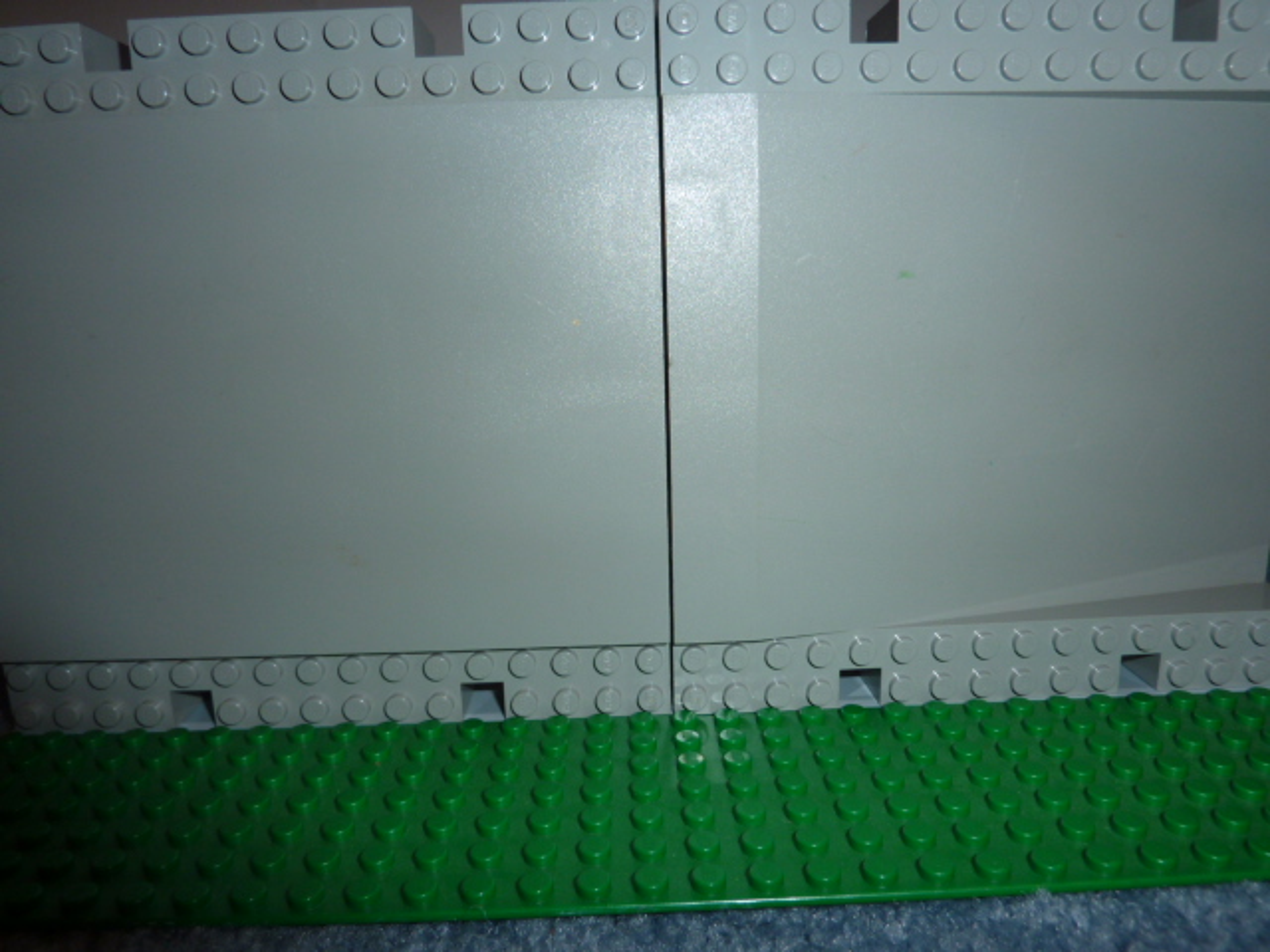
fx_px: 917
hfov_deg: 69.4
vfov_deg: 54.9
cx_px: 635
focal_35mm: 25
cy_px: 476
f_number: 4
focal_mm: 4.1
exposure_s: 1/30
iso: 100
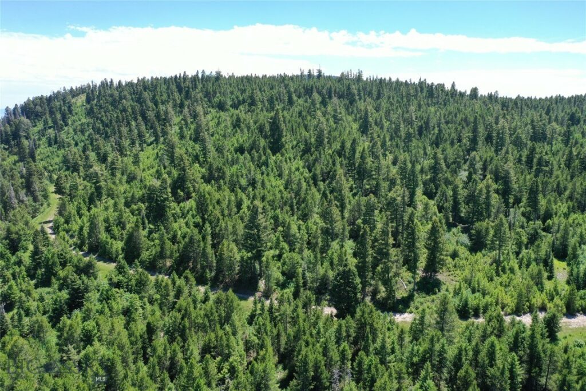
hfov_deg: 65.5
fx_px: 456
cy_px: 196
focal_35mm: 28
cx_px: 293
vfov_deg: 46.4
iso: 100
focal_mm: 10.26
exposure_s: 1/320
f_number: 5
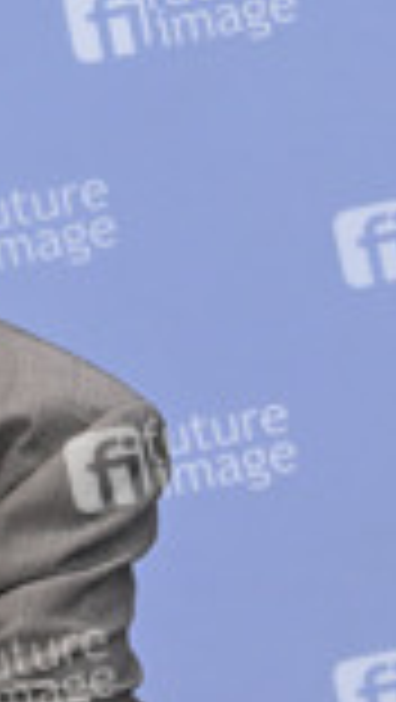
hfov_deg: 4.2
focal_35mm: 288
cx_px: -389
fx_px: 5365
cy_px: 346
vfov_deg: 7.5
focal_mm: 95
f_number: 5
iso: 3200
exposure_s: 1/500
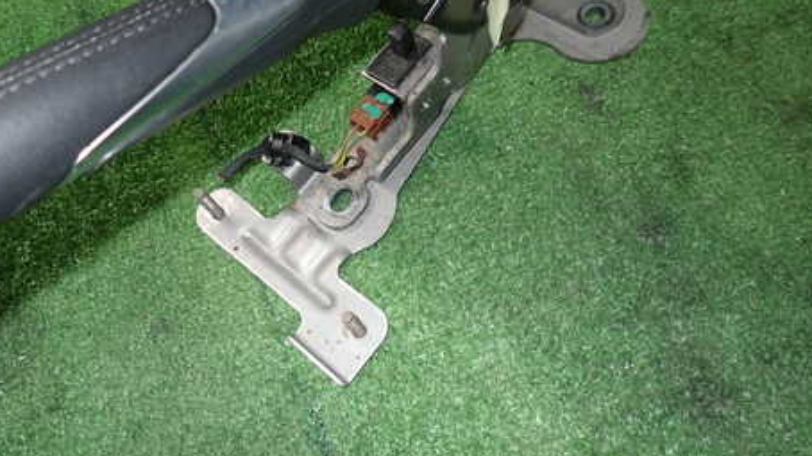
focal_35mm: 36
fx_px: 775
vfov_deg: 32.4
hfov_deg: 54.4
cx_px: 286
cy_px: 139
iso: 200
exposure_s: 1/30
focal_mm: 4.5
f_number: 2
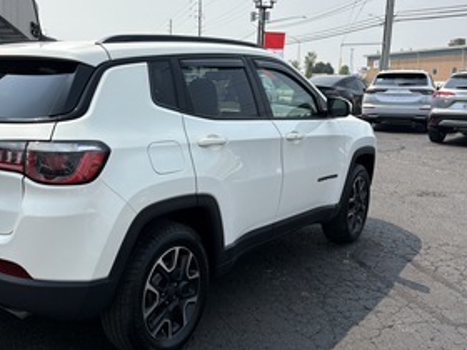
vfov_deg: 36.8
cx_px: 128
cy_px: 164
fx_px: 526
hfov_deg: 46.5
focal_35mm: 39
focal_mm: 5.96
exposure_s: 1/4950
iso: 50
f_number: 1.6
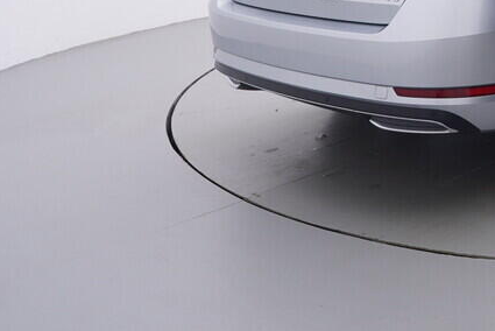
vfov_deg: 23.5
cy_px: -33
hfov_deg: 32.0
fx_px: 746
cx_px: 556
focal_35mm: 54
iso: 200
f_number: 5
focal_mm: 15
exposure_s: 1/80
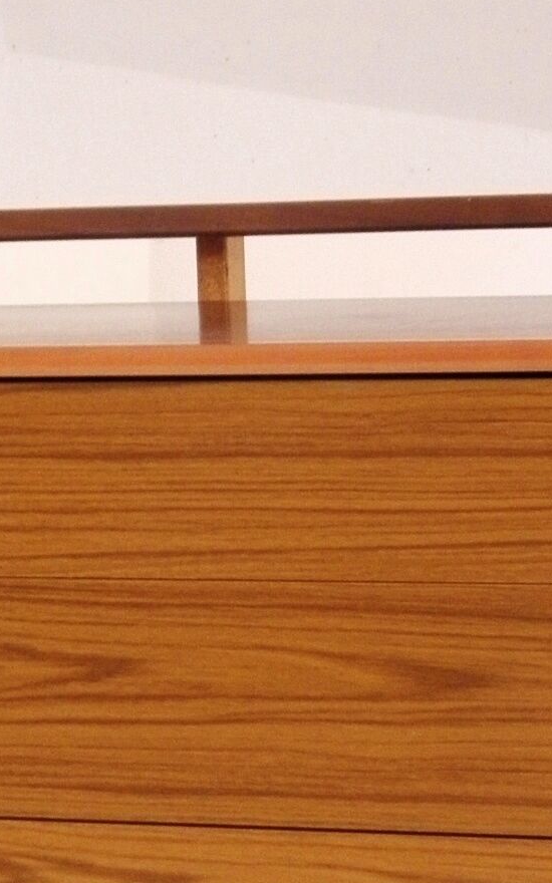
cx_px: 283
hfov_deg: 9.0
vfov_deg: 14.4
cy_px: 618
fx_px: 3490
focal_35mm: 145
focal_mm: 8.6
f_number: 3.9
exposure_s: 1/15
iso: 200
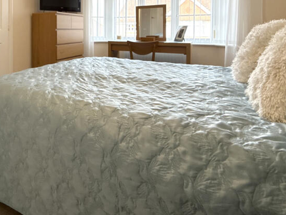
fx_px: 215
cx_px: 72
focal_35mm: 26
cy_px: 36
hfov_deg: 63.4
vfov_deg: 49.3
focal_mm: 2.22
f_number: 2.2
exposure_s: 1/100
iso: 125
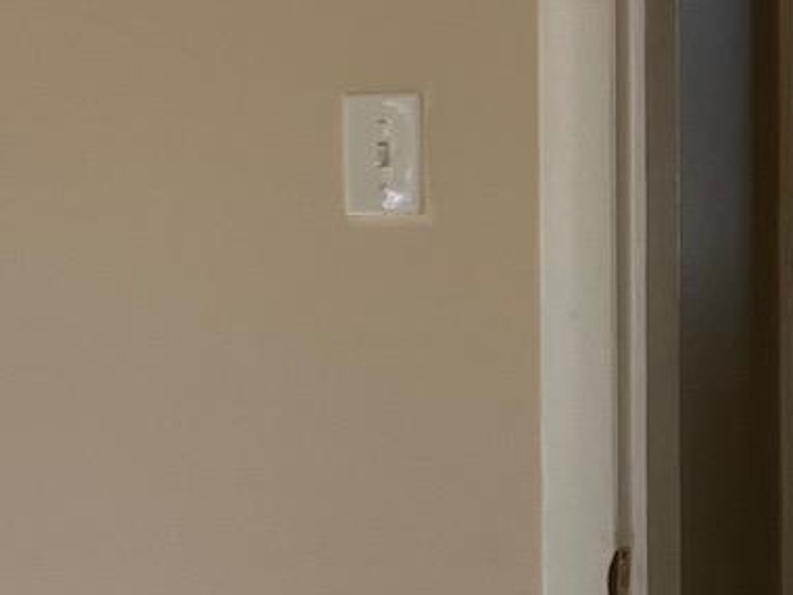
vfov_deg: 10.6
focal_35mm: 140
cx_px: -1037
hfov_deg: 11.8
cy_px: 299
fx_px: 3207
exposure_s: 1/539
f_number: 1.5
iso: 50
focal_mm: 5.7
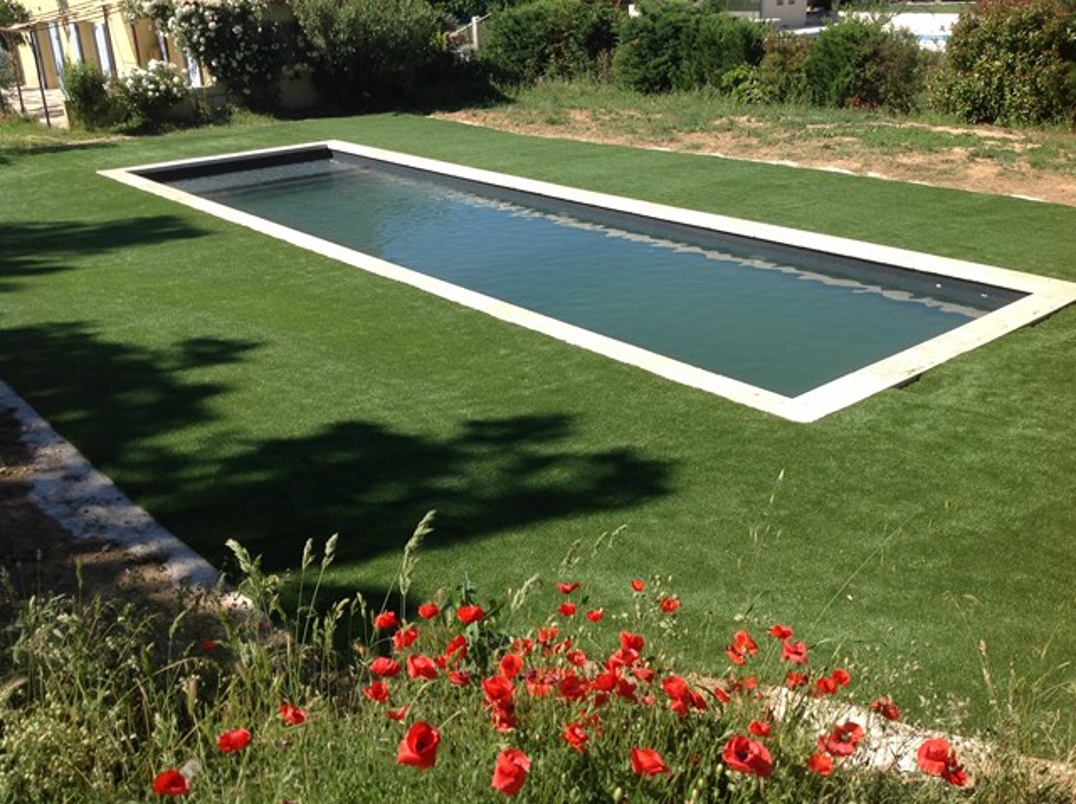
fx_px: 1086
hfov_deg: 52.7
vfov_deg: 40.6
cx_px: 538
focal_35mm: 35
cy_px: 402
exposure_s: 1/1259
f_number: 2.4
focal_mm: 4.28
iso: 50
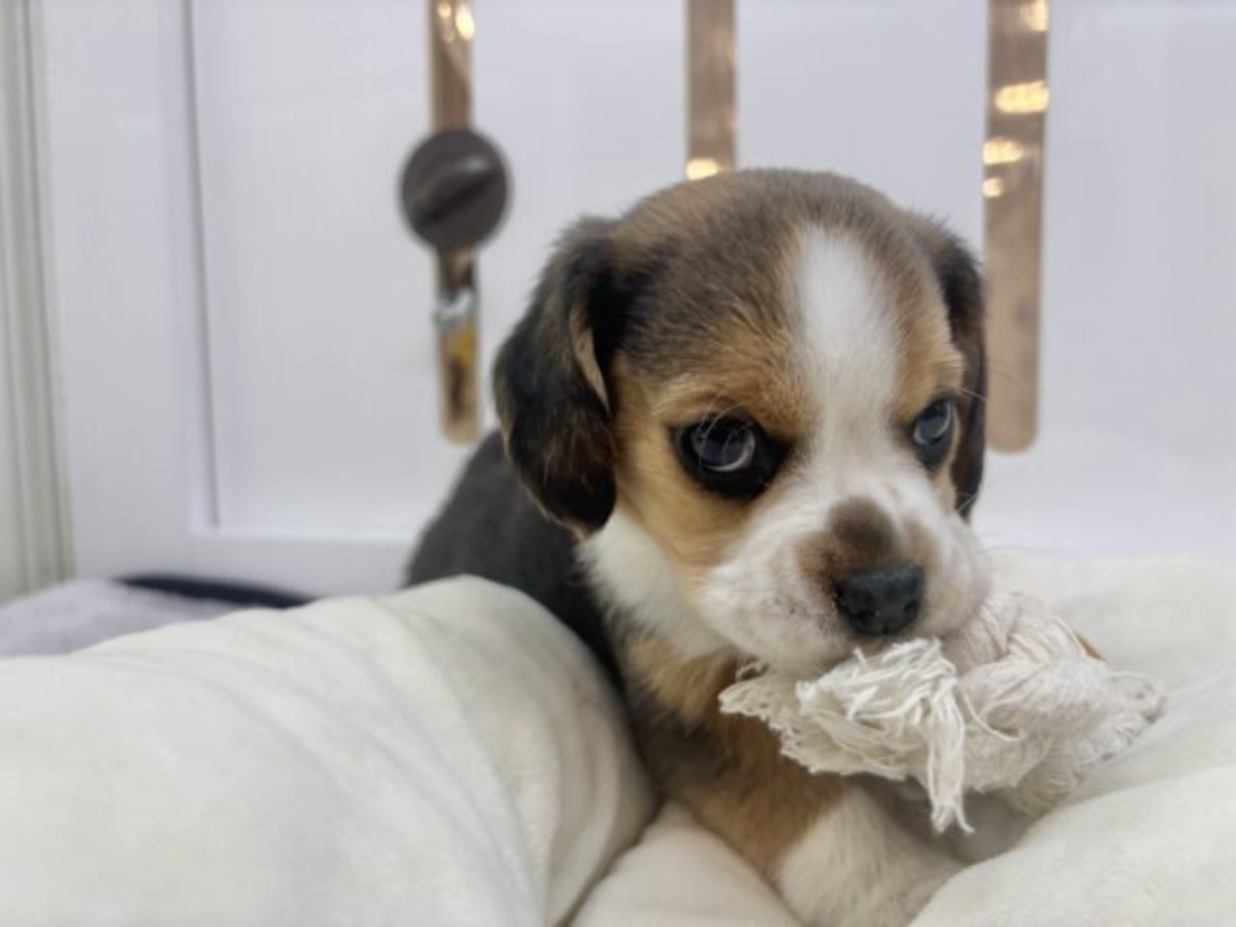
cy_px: 464
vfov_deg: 53.1
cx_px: 618
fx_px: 928
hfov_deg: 67.3
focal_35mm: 26
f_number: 1.6
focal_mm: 5.96
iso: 40
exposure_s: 1/100
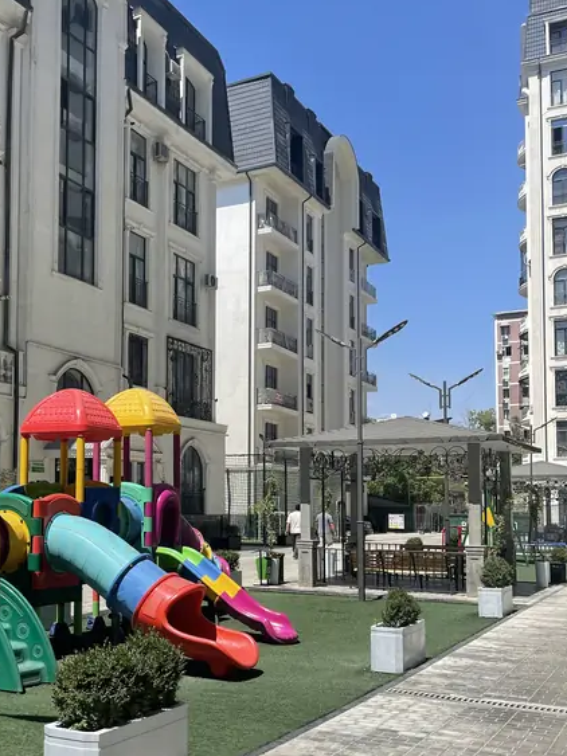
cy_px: 438
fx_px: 874
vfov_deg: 46.6
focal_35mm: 40
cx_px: 122
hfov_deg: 34.9
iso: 32
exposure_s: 1/3788
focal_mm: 5.1
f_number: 1.6
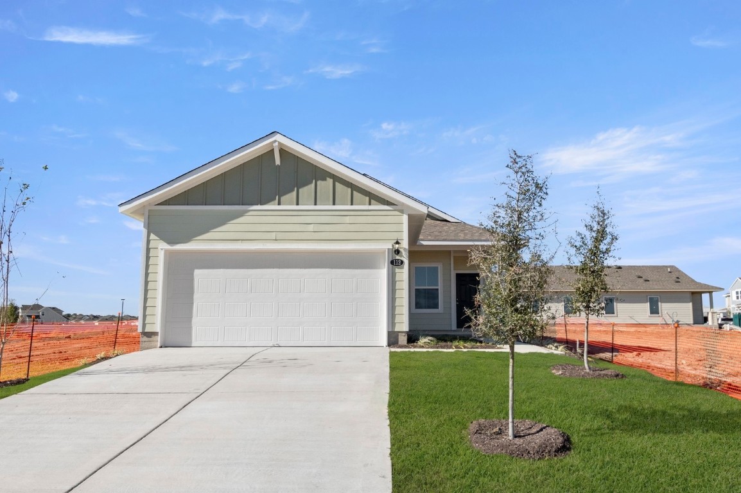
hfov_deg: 53.2
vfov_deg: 36.8
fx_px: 741
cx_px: 370
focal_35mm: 36
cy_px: 246
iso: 400
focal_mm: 24
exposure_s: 1/1000
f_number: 8
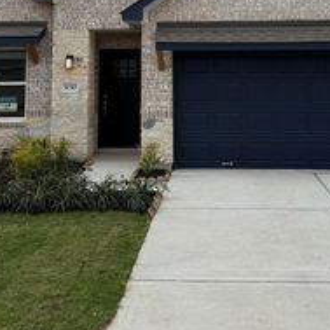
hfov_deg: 30.5
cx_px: 190
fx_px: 604
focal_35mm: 56
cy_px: 22
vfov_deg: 29.1
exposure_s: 1/5714
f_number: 1.78
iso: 80
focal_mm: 6.76
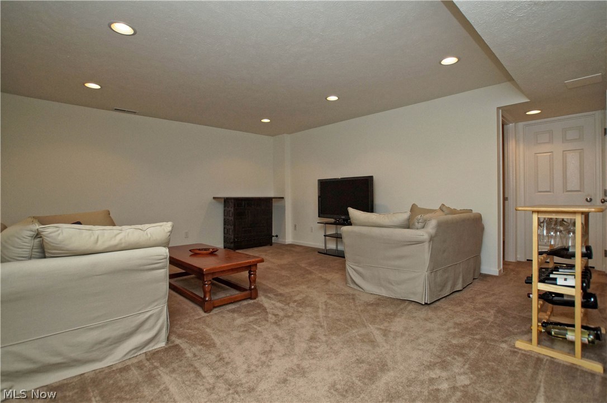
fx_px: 278
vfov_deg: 72.0
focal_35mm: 16
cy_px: 202
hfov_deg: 95.0
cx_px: 304
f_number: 4.5
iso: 800
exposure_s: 1/125
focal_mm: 11
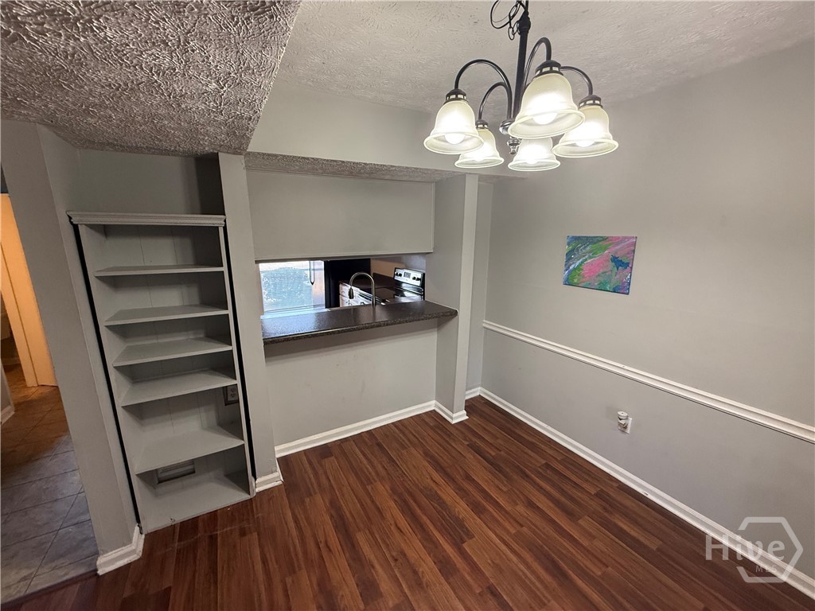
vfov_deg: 85.7
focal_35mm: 14
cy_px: 306
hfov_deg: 102.1
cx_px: 408
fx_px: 330
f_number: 2.2
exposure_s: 1/120
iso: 320
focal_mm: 2.22
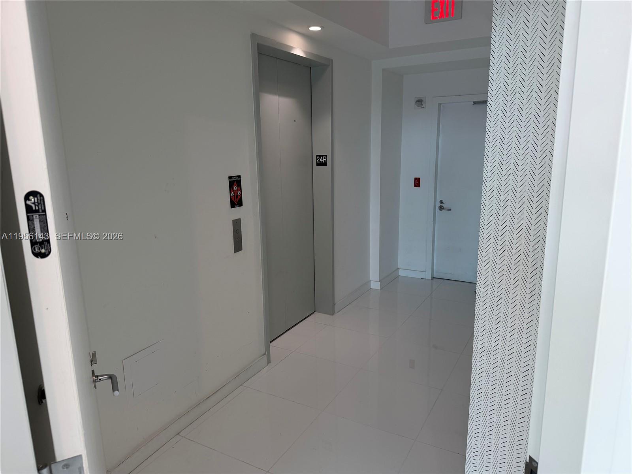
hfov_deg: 71.6
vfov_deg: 56.8
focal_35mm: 24
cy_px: 237
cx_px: 316
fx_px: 438
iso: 125
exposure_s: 1/120
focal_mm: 6.76
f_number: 1.78
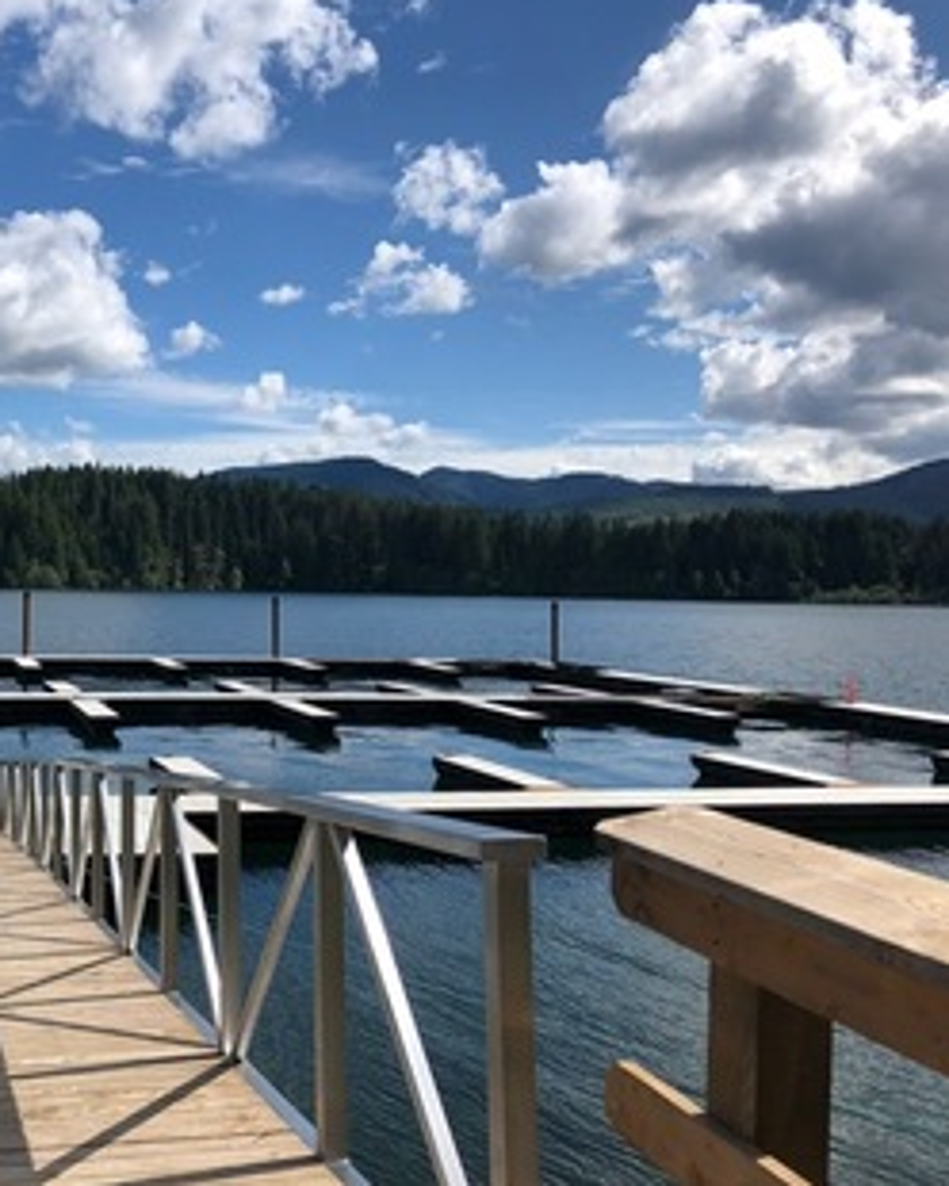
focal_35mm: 37
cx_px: 184
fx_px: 1299
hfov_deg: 38.6
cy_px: 587
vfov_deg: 49.1
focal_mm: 3.99
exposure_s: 1/3436
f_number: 1.8
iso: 25
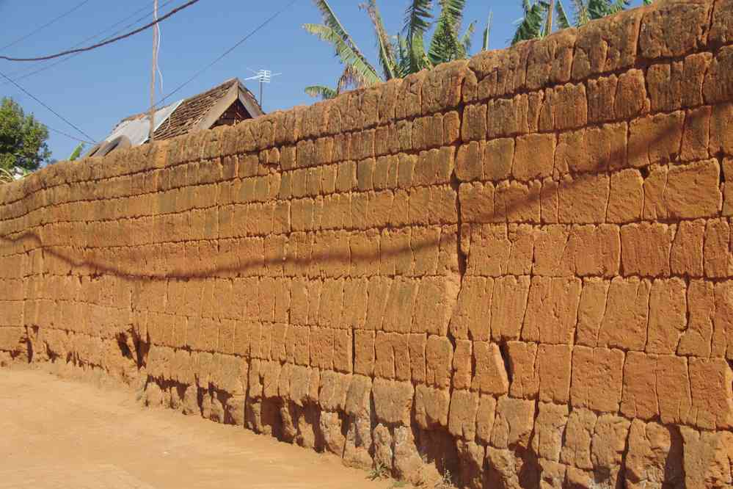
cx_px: 366
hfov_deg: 31.4
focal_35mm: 64
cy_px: 244
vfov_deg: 21.2
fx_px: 1303
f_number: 11
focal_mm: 42.5
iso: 200
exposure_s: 1/80
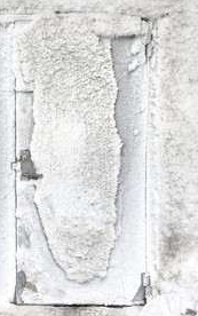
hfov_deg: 20.5
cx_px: 17
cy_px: 158
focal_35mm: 62
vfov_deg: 32.9
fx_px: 534
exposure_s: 1/20
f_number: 6.3
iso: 1600
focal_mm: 40
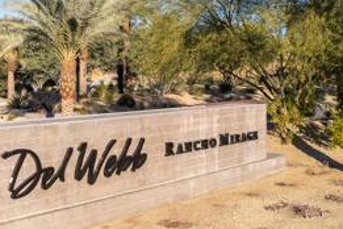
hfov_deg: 35.8
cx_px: 72
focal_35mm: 54
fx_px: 514
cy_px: 68
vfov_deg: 24.9
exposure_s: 1/5000
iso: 100
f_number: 2.8
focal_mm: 8.38
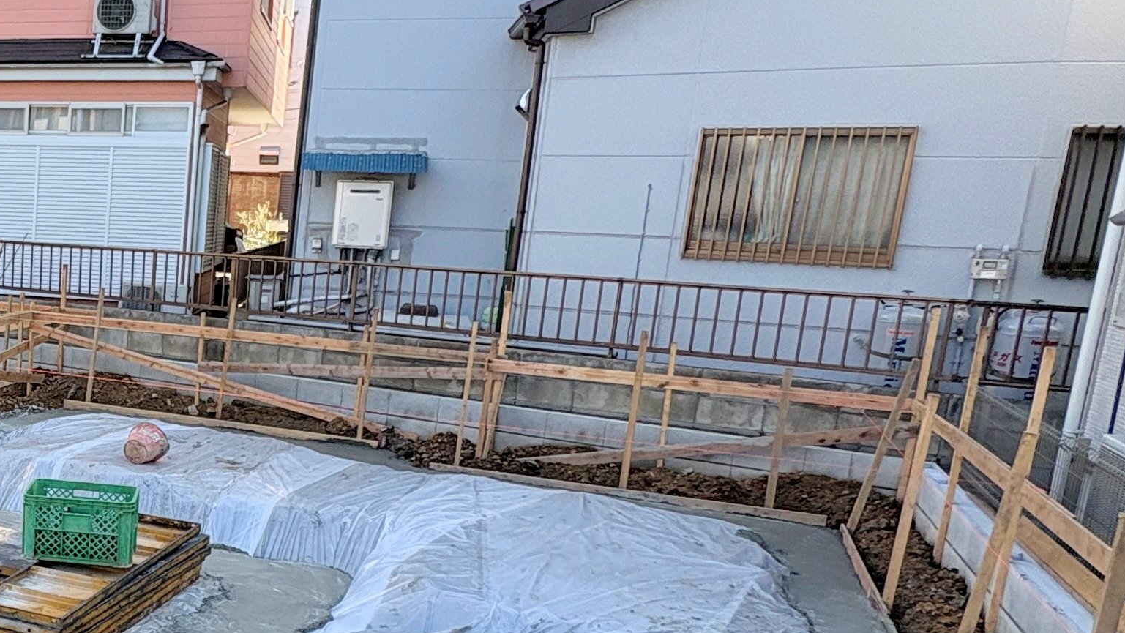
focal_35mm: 40
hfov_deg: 41.5
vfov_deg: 29.5
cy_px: 419
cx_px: -78
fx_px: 1193
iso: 64
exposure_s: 1/518
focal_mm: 2.22
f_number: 2.2
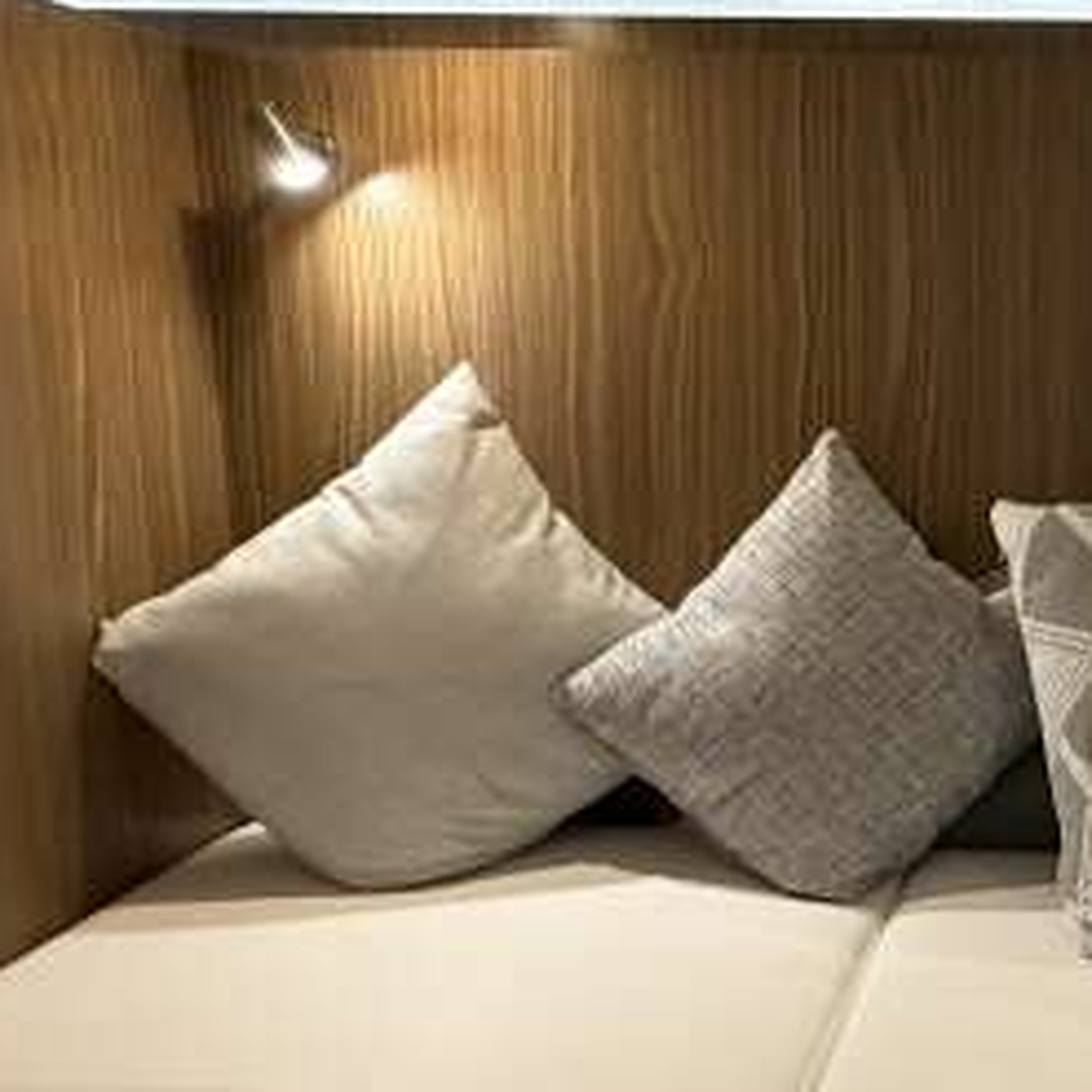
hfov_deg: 36.5
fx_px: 1428
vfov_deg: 41.8
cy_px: 579
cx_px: 1149
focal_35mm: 40
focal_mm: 2.22
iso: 250
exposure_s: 1/50
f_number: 2.2
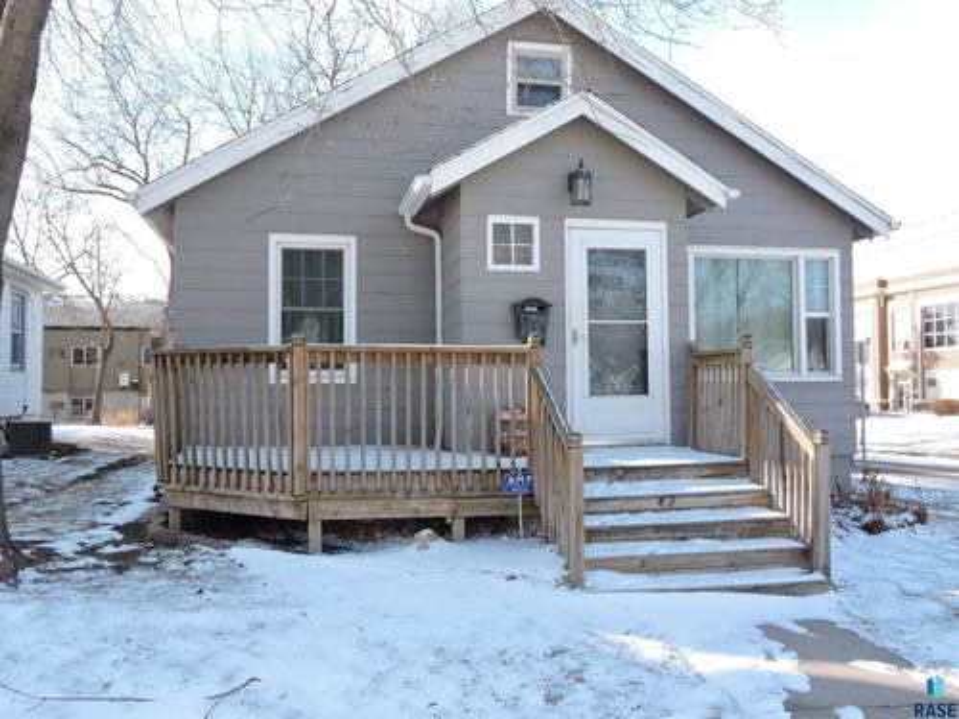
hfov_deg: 55.4
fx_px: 914
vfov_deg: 42.9
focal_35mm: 33
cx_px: 480
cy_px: 360
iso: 100
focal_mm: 5.9
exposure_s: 1/250
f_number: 3.6
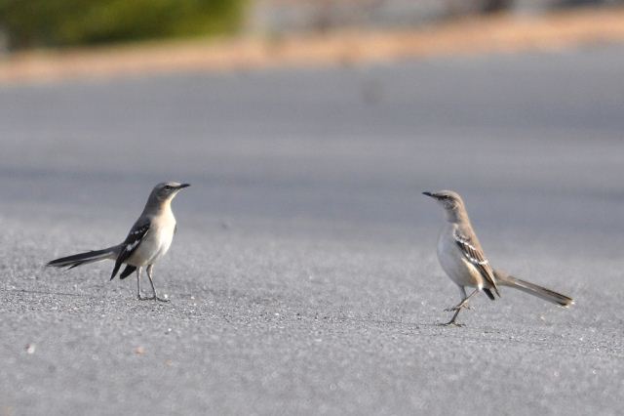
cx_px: 312
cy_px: 208
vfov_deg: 2.4
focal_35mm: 570
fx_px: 9874
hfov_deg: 3.6
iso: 560
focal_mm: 380
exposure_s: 1/1000
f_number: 6.3
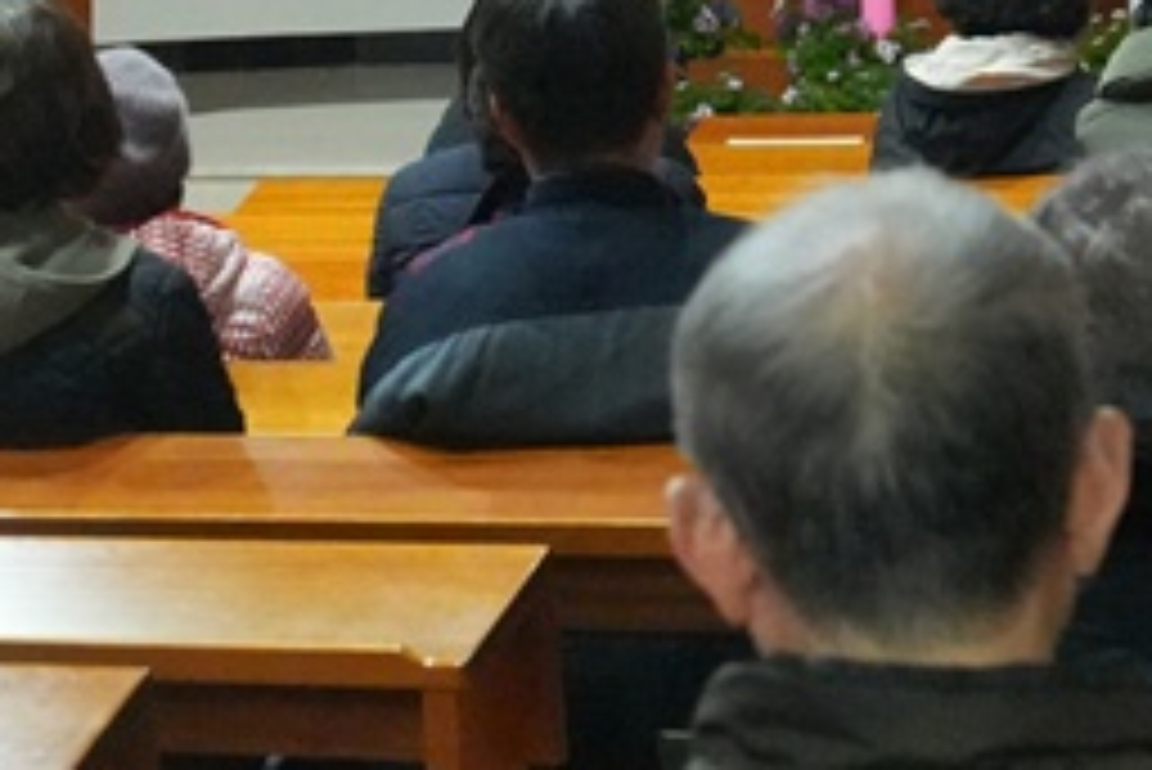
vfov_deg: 7.0
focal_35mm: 197
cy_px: 331
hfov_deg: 10.3
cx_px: -68
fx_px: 6307
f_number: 5.6
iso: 8000
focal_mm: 44
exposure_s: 1/80
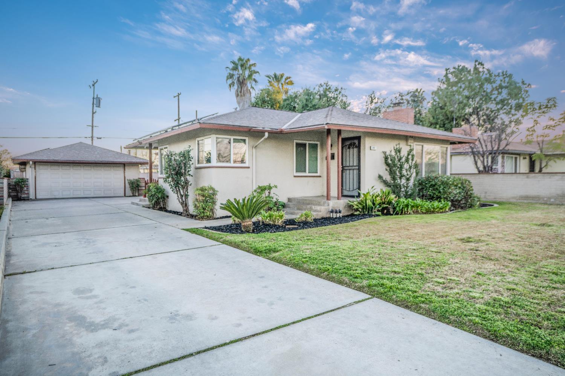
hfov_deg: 73.8
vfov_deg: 53.1
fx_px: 377
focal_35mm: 24
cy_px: 188
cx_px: 282
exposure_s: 1/125
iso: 100
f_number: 9
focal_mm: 24
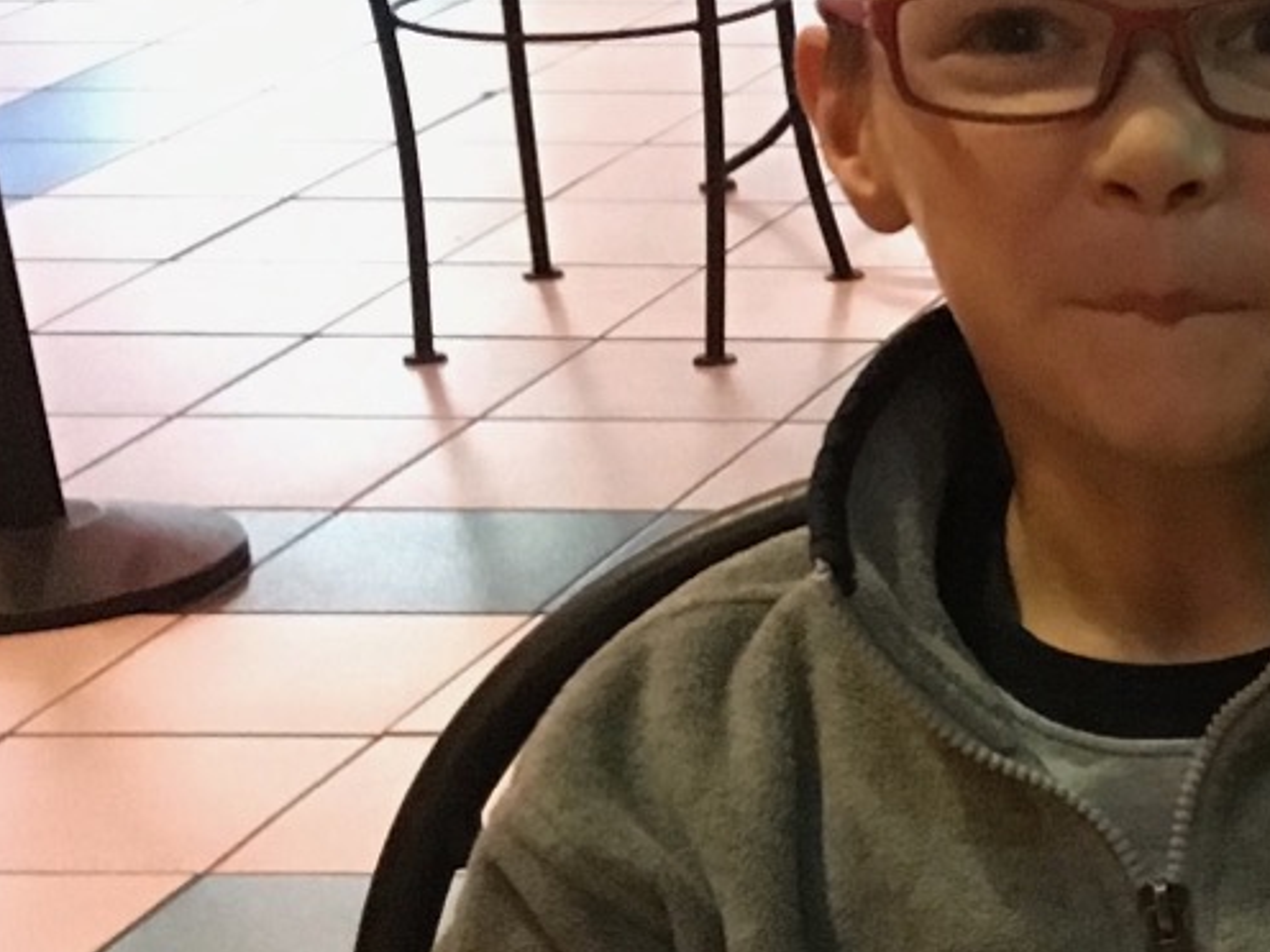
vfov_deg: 12.5
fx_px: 4293
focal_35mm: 117
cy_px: 947
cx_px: 2327
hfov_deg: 14.6
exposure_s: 1/15
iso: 320
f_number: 2.2
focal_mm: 4.15
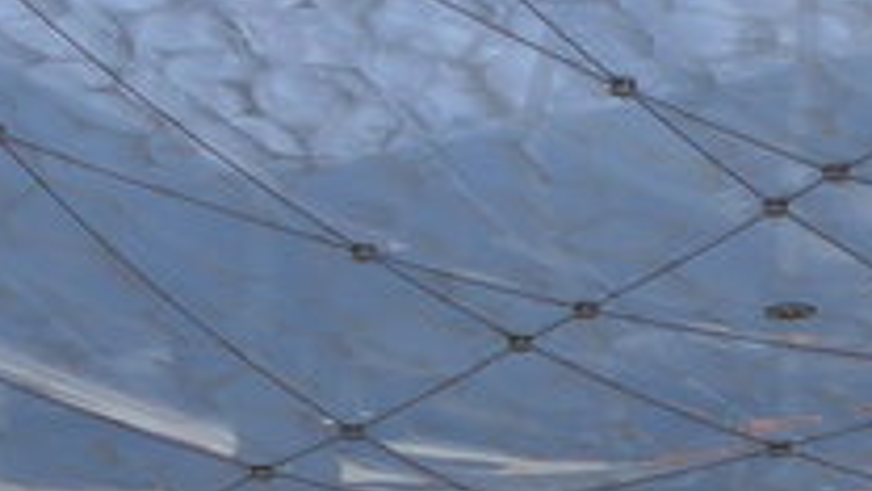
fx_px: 9572
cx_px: 50
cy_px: 1314
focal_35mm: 414
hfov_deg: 5.2
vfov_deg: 2.9
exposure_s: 1/80
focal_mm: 13.4
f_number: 3.9
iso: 125
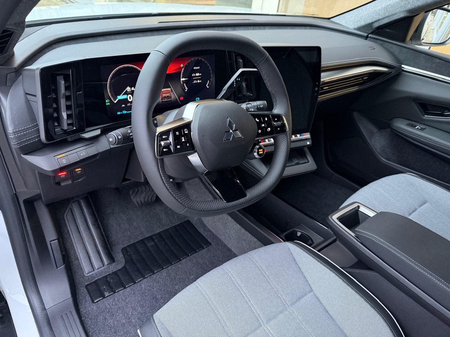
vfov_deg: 56.8
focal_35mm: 24
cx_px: 225
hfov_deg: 71.6
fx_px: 312
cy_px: 168
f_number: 1.78
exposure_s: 1/33
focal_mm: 6.76
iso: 1000
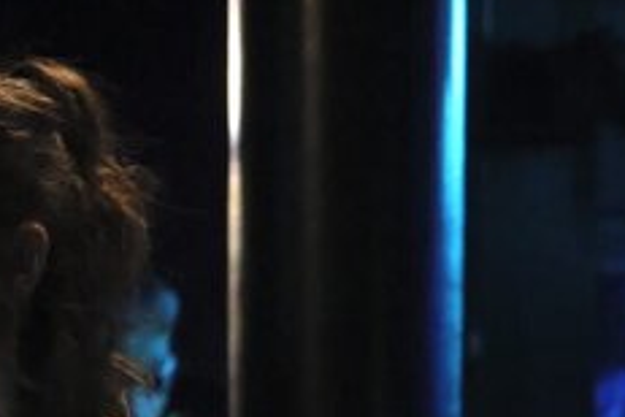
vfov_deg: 7.8
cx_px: -333
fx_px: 3003
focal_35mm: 173
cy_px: 646
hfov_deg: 11.4
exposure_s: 1/160
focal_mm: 33.2
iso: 12800
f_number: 2.8
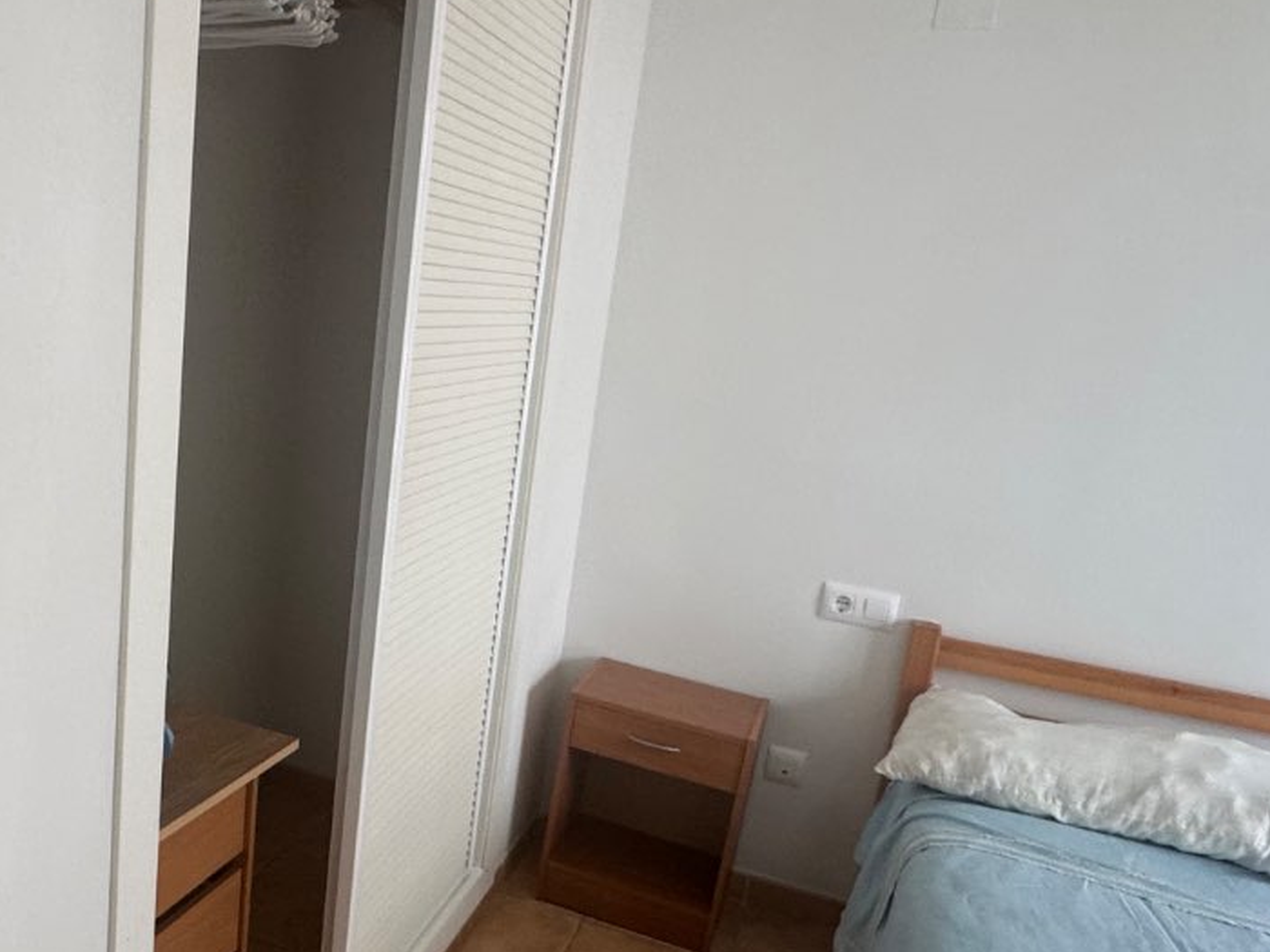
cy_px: 530
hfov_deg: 57.7
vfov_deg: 46.7
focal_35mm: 30
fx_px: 1101
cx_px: 357
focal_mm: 2.22
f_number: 2.2
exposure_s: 1/50
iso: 200
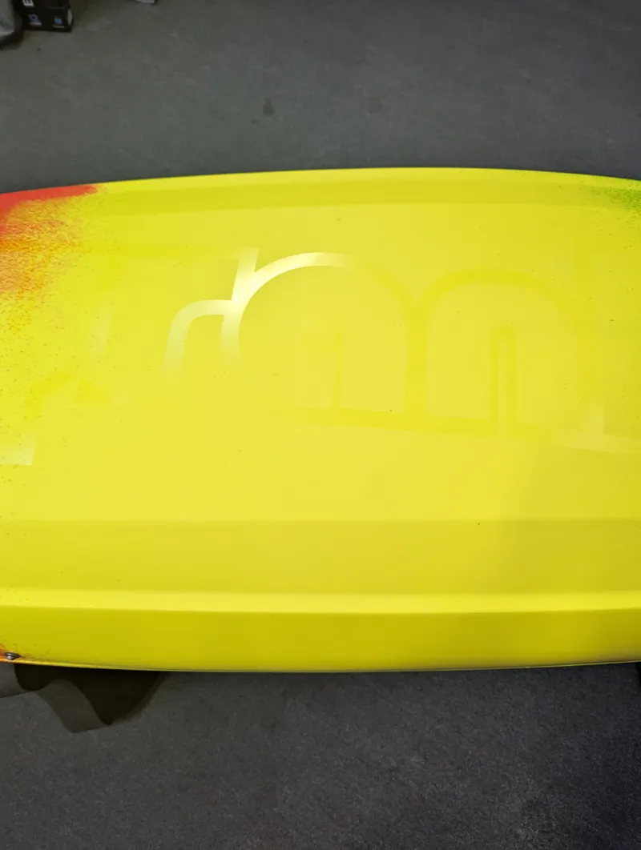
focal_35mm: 24
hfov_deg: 57.0
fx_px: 591
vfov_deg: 71.5
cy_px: 425
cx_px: 320
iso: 226
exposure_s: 1/100
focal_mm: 6.81
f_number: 1.85
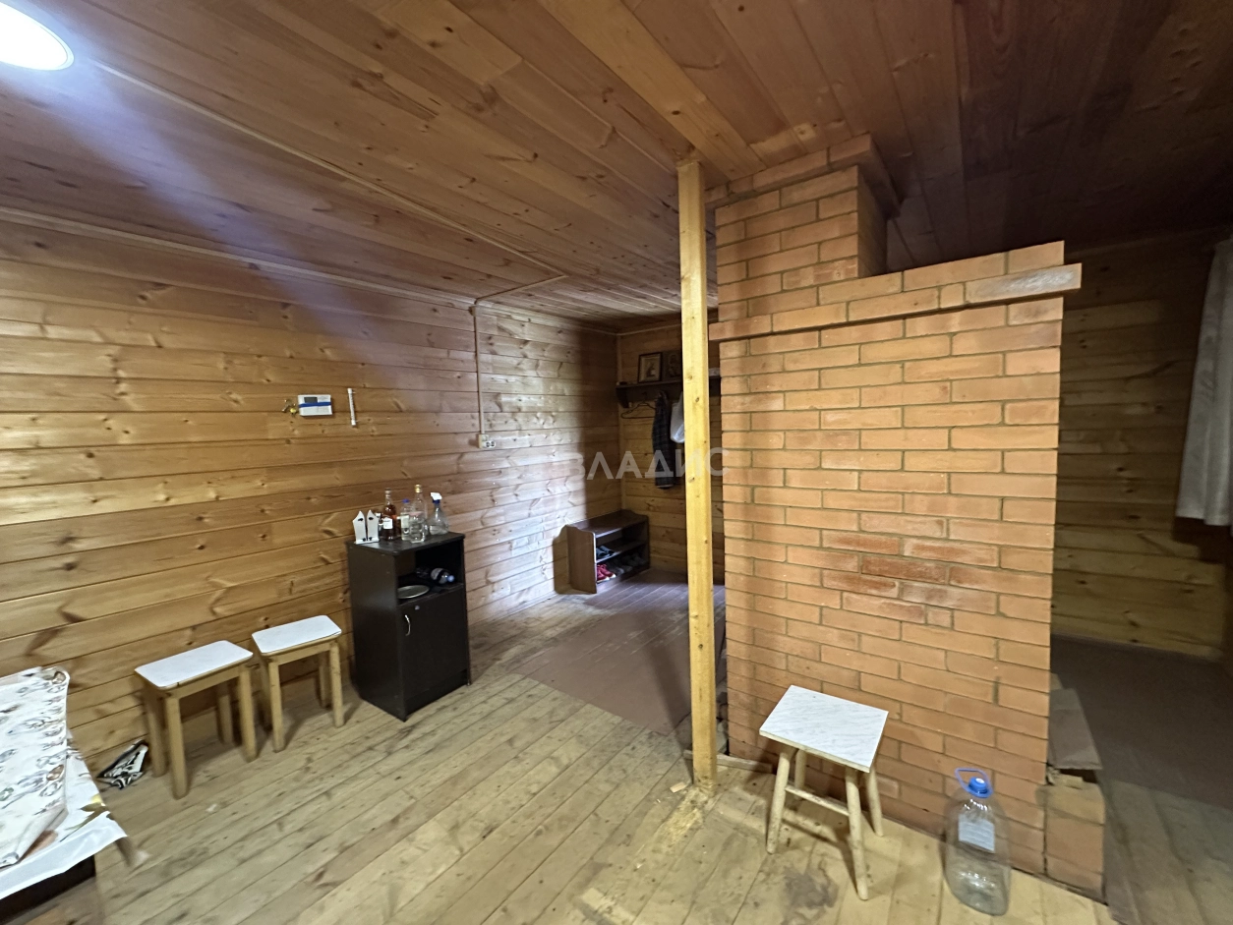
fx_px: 499
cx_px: 616
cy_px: 462
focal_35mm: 14
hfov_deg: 102.1
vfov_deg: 85.7
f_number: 2.2
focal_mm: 2.22
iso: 1000
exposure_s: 1/60
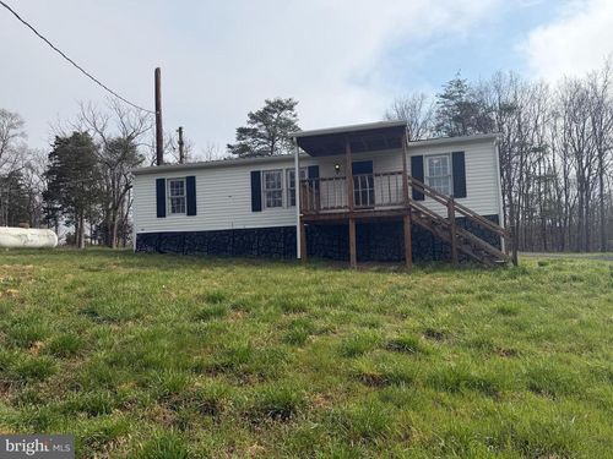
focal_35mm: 24
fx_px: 425
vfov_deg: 56.8
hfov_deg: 71.6
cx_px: 306
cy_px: 230
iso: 80
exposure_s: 1/5714
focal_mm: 6.76
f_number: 1.78
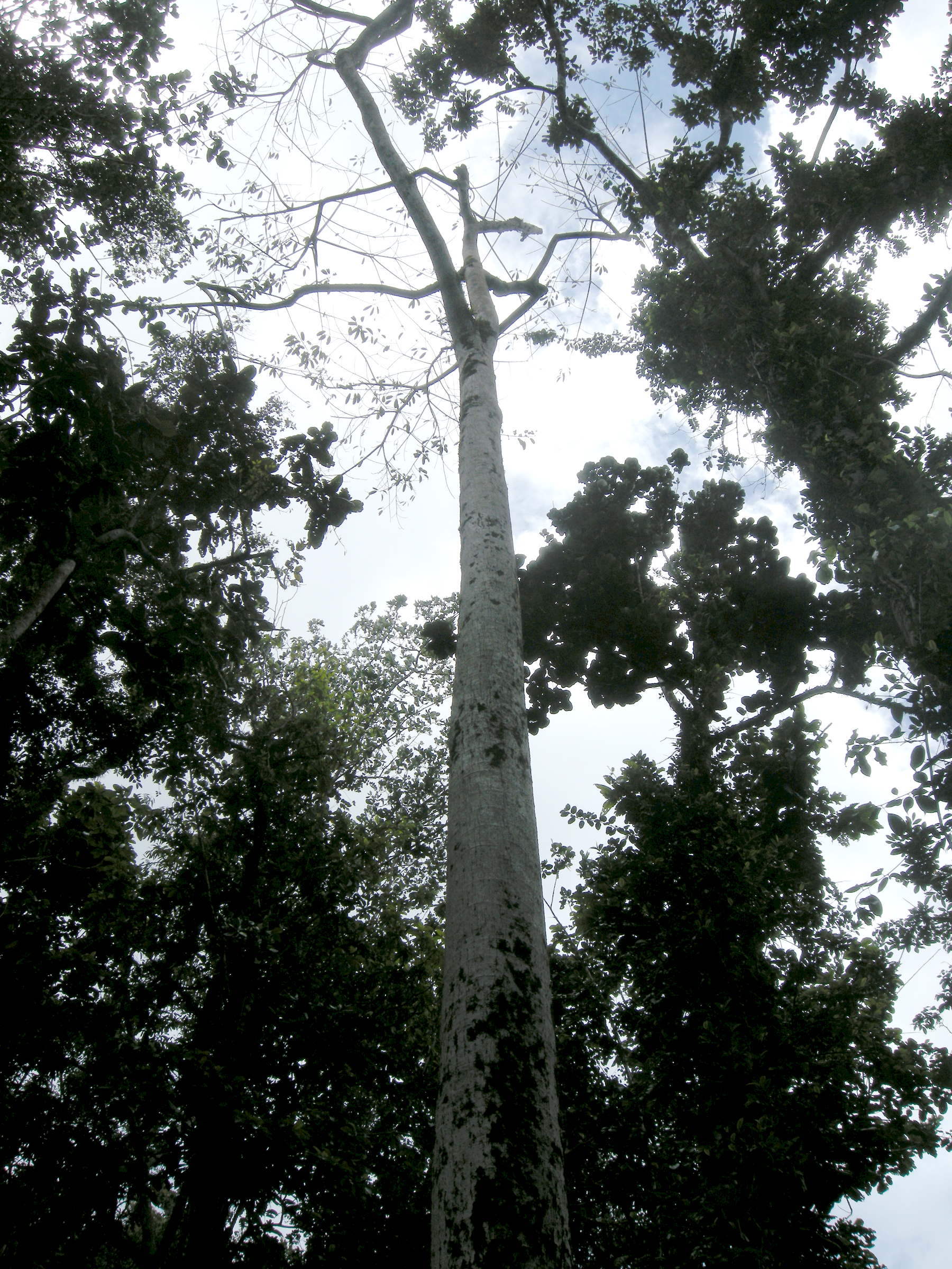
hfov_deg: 40.7
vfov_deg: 52.6
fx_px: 1283
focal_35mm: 35
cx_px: 476
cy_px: 634
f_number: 6.1
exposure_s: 1/330
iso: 64
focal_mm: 7.5
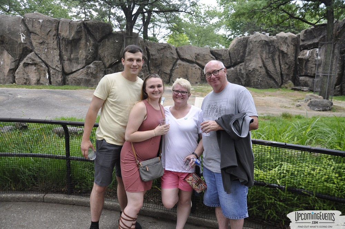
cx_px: 172
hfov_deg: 67.4
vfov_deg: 47.8
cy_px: 114
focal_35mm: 27
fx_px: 258
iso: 400
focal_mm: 18
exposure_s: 1/40
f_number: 3.5
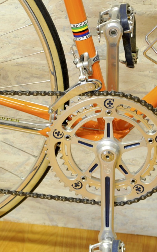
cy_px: 126
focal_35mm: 126
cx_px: 9
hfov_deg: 10.3
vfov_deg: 16.6
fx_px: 862
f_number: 13
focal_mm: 82
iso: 1250
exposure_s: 1/1.3
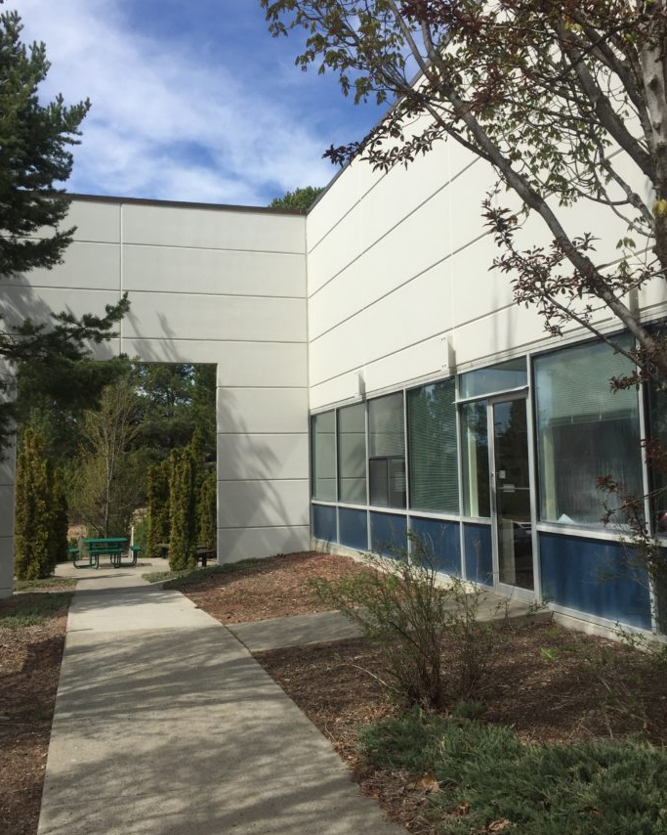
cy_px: 390
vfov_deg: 51.5
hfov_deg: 42.2
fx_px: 864
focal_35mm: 35
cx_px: 343
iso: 32
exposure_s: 1/2083
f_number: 2.2
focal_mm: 4.15
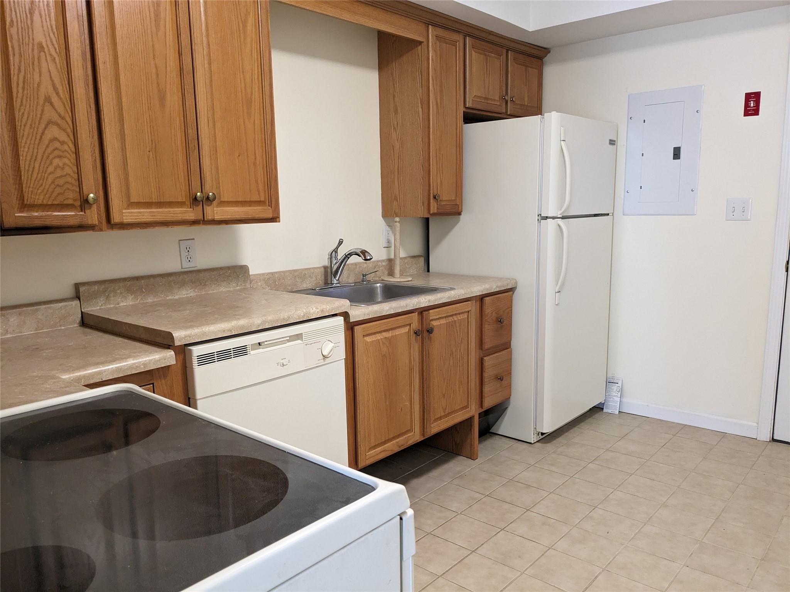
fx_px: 616
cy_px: 296
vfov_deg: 51.4
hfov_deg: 65.3
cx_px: 395
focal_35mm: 27
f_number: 1.73
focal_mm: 4.38
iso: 317
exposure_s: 1/60
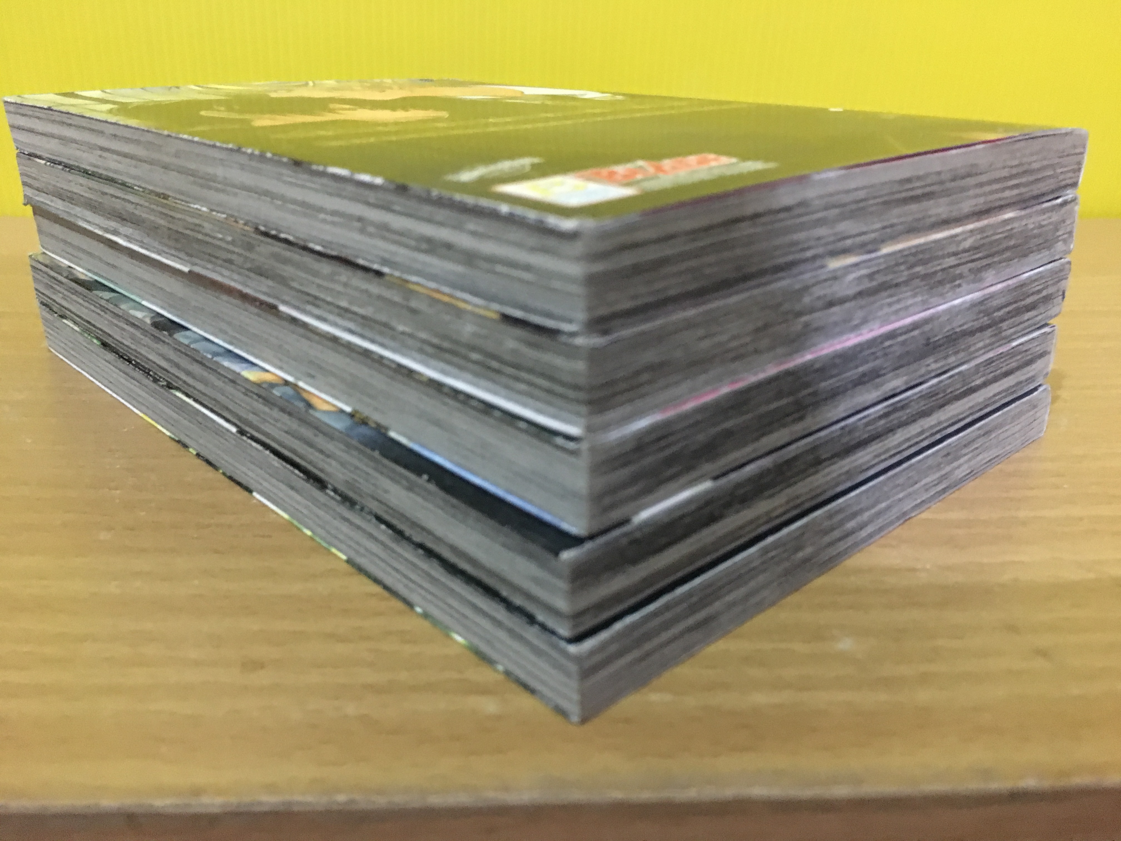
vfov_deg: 48.2
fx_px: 939
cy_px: 420
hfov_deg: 61.7
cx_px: 560
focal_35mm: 29
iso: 640
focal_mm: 4.15
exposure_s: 1/17
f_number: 2.2
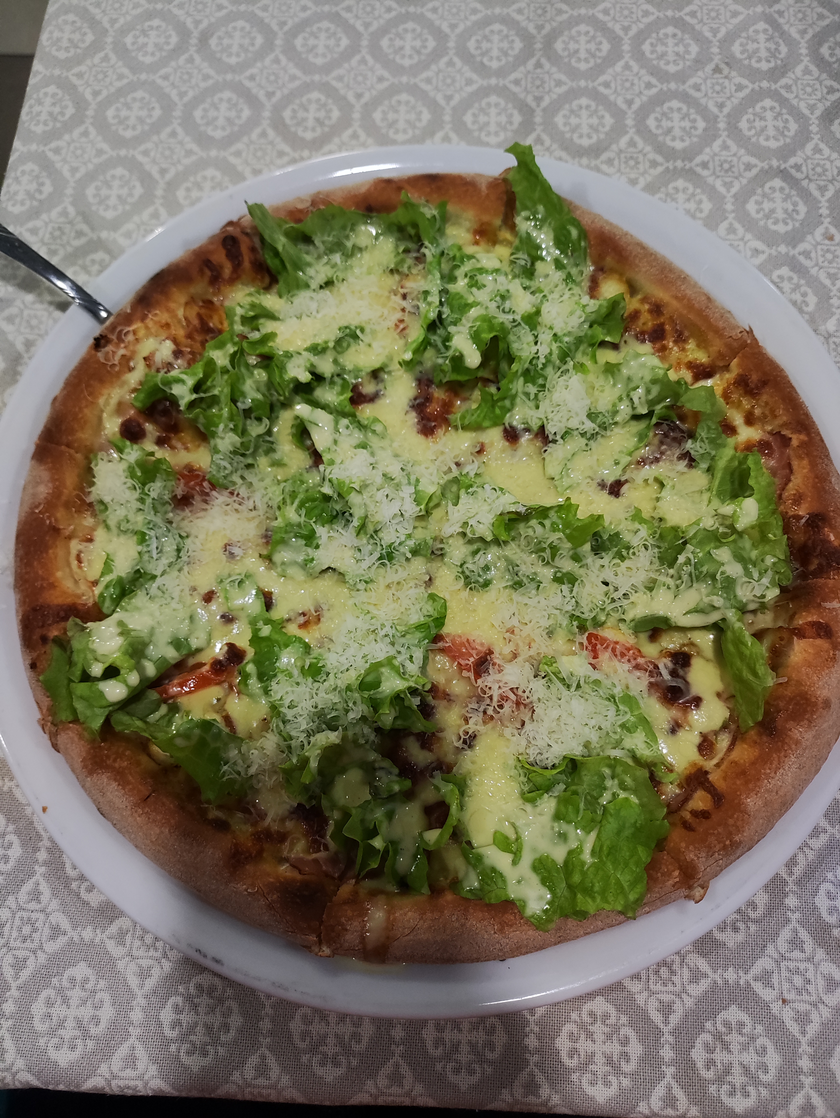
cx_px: 420
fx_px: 808
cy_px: 559
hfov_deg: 54.9
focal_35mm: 25
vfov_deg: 69.4
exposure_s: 1/50
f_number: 1.79
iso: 742
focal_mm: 4.71
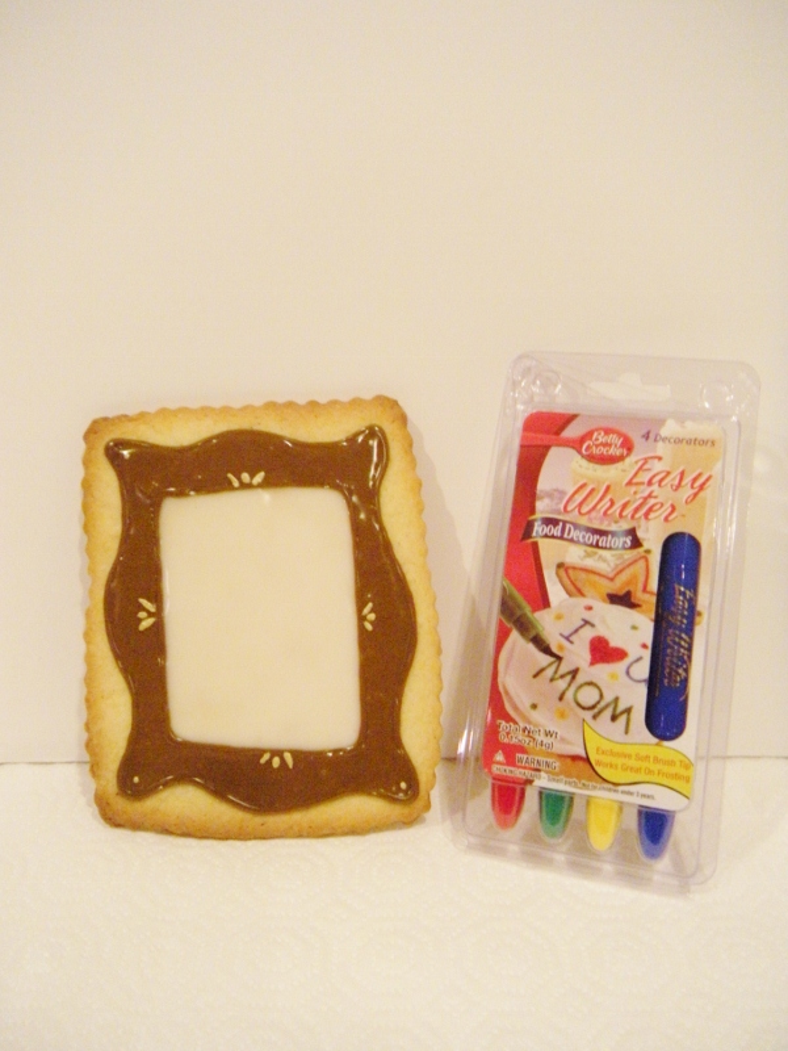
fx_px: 1062
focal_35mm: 35
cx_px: 394
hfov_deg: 40.7
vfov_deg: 52.6
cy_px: 526
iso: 400
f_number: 3.8
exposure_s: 1/26.4
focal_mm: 5.9
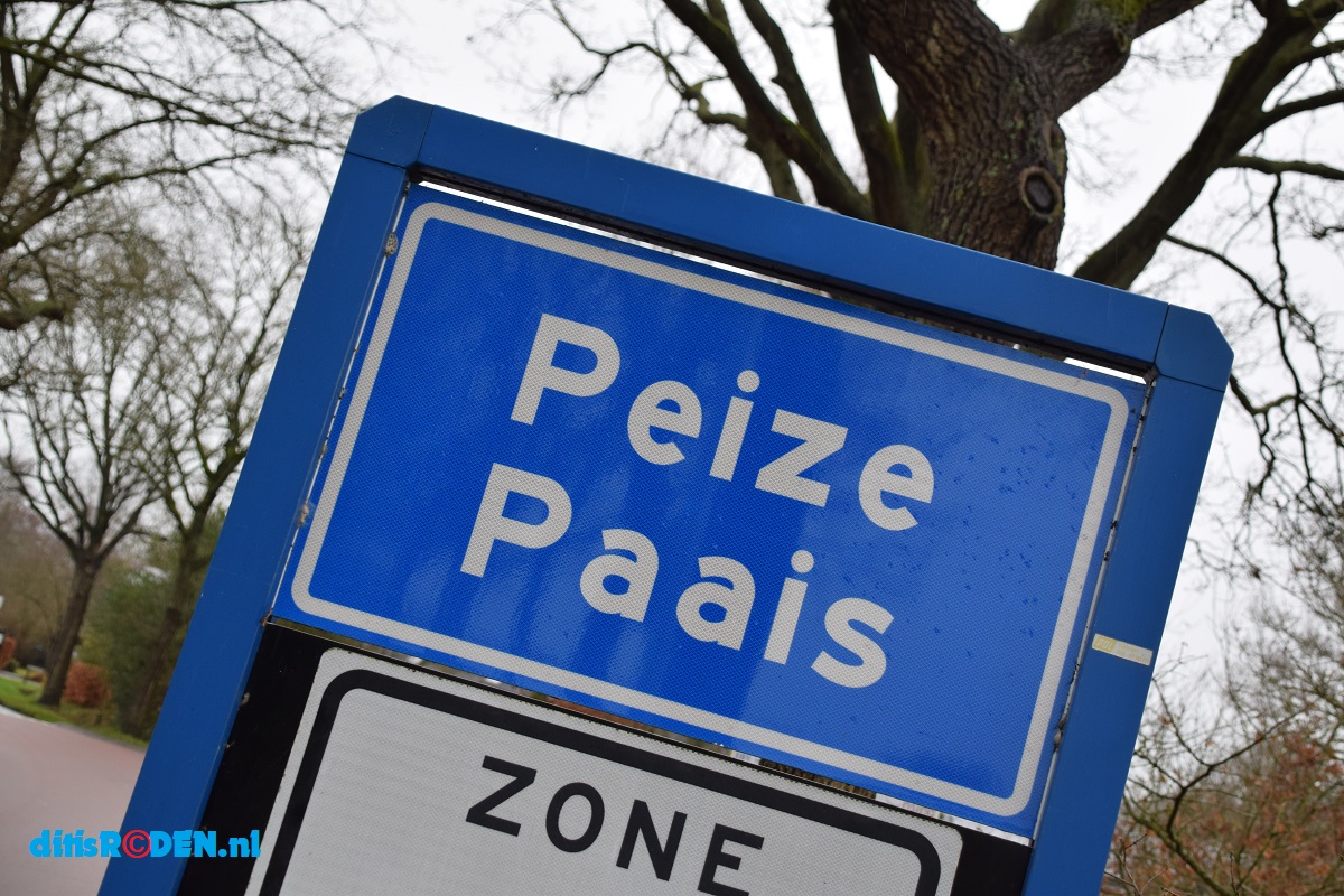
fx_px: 2240
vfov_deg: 22.6
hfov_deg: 33.4
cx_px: 672
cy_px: 448
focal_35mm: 60
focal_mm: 40
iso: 400
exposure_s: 1/100
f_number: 5
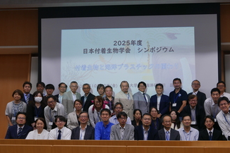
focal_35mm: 43
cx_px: 140
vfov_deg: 31.1
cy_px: 91
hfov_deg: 45.2
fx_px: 275
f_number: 2.3
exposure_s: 1/125
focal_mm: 15.9
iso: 200
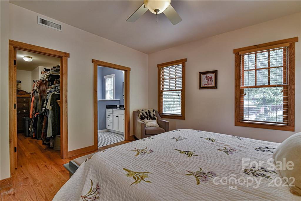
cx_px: 150
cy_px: 100
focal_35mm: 16
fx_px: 134
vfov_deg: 73.8
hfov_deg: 96.7
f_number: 5.6
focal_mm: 16
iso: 1600
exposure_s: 1/125
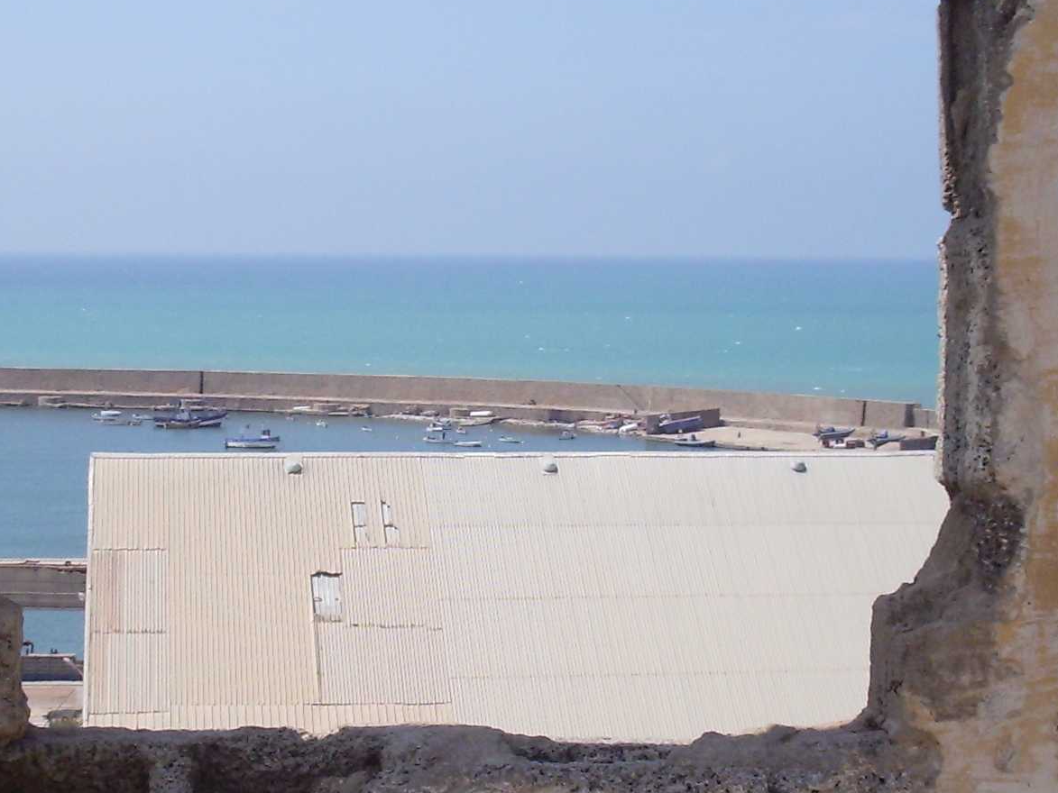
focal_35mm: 84
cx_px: 429
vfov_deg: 17.6
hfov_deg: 23.3
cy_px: 375
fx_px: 2568
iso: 80
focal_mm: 5.8
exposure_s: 1/1000
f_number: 4.3
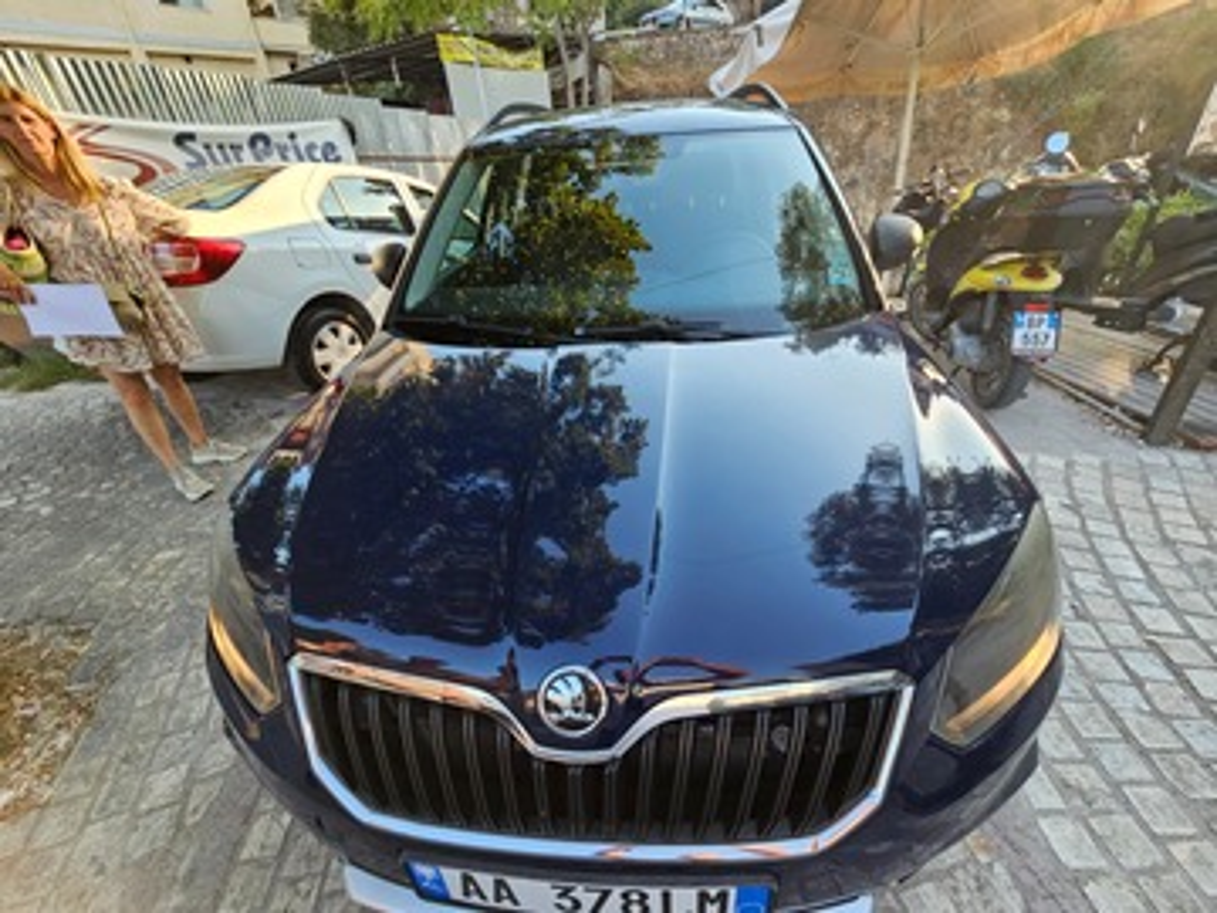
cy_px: 456
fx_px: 457
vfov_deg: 89.9
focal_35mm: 13
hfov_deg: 106.2
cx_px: 608
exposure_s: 1/140
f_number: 2.2
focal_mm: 2.2
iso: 50
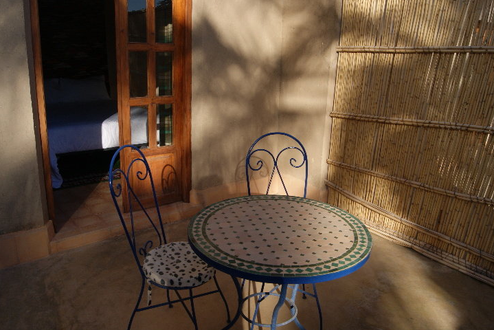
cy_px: 160
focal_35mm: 30
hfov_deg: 61.9
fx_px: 412
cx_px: 251
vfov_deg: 43.6
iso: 100
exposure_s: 1/125
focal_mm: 18
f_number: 10
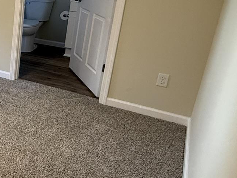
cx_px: -75
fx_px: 301
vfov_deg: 32.5
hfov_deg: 32.0
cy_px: 53
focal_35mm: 44
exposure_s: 1/60
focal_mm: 2.22
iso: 200
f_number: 2.2
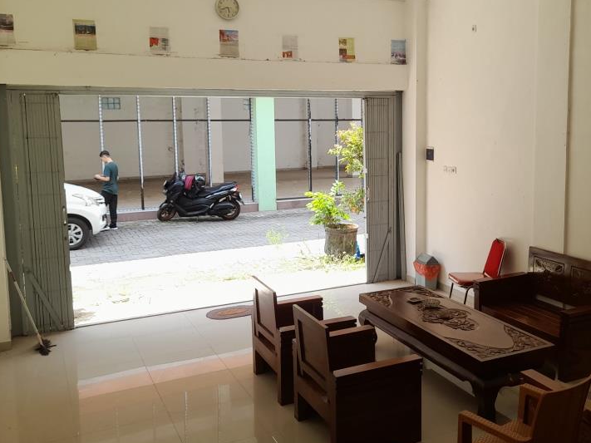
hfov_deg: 50.7
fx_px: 615
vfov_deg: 39.5
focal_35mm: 36
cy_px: 185
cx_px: 378
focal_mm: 4.6
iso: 20
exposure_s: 1/100
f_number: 2
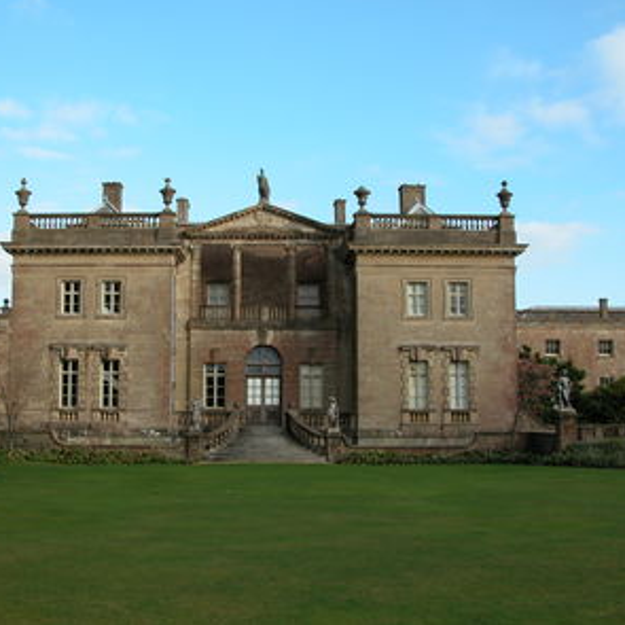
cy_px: 309
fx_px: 858
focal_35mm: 42
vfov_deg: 40.0
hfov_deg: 39.9
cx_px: 261
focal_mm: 8.9
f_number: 5
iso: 100
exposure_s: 1/224
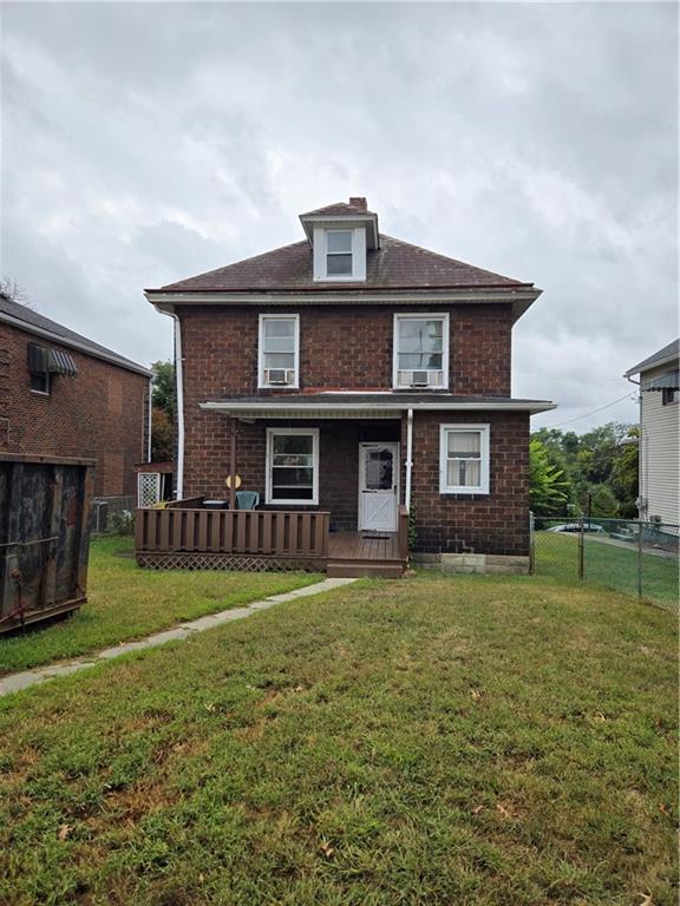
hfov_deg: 58.9
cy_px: 453
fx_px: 602
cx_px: 340
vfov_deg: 73.9
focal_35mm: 23
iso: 25
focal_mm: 5.4
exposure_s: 1/1521
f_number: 1.8
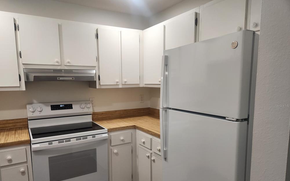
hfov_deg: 72.6
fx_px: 198
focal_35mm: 25
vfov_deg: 49.1
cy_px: 106
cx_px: 144
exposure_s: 1/180
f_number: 1.8
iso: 160
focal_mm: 5.4
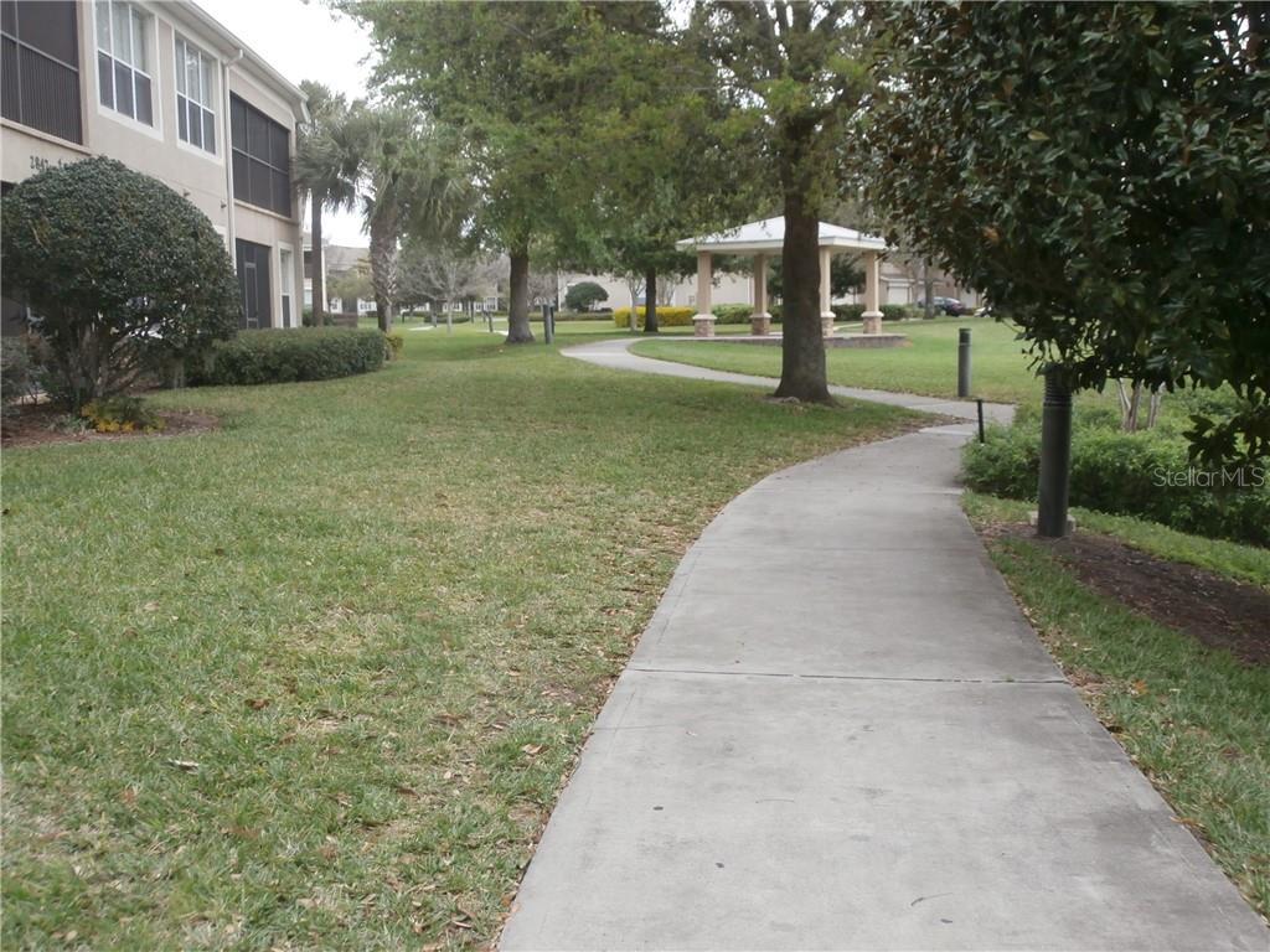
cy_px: 476
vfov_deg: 37.7
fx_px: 1394
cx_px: 635
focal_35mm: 38
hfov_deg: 49.0
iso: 100
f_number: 3.9
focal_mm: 6.67
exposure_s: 1/200
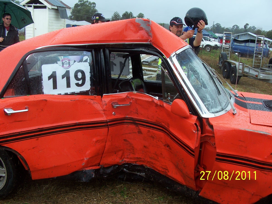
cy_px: 102
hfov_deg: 52.6
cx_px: 136
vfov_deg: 40.7
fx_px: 275
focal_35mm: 35
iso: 80
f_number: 2.8
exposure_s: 1/350
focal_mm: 6
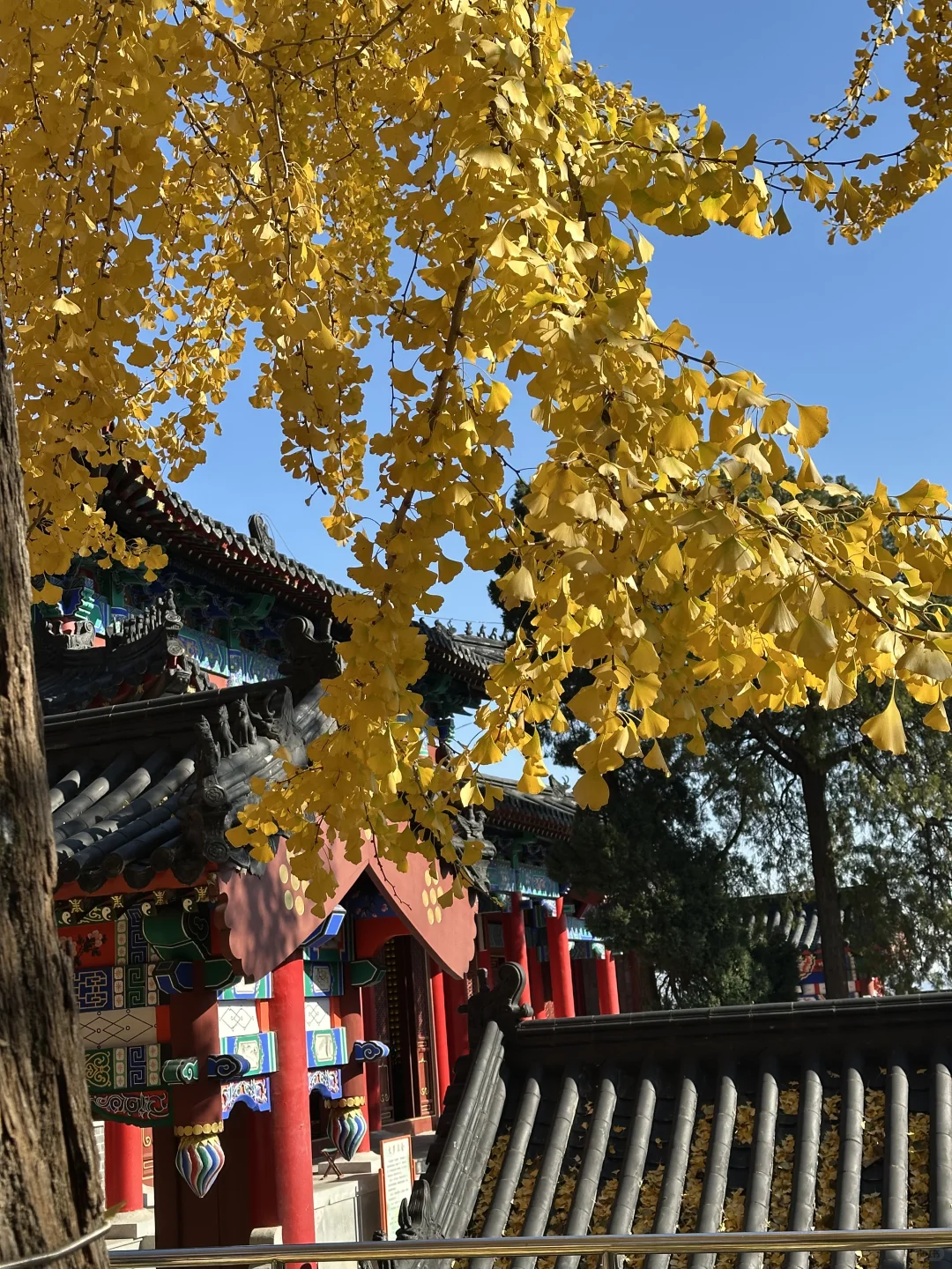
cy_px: 634
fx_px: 1760
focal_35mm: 48
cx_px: 476
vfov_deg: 39.7
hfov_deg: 30.3
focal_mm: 6.86
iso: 64
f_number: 1.78
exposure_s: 1/1916
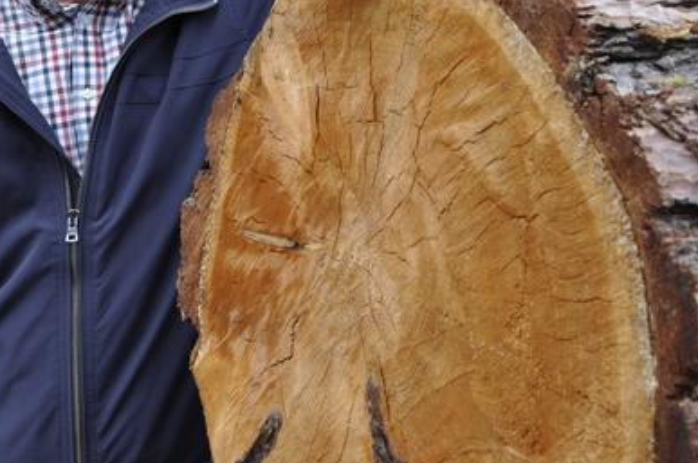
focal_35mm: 93
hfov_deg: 21.2
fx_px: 1801
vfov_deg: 14.6
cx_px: 11
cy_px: 89
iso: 250
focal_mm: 30
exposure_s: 1/200
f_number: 7.1
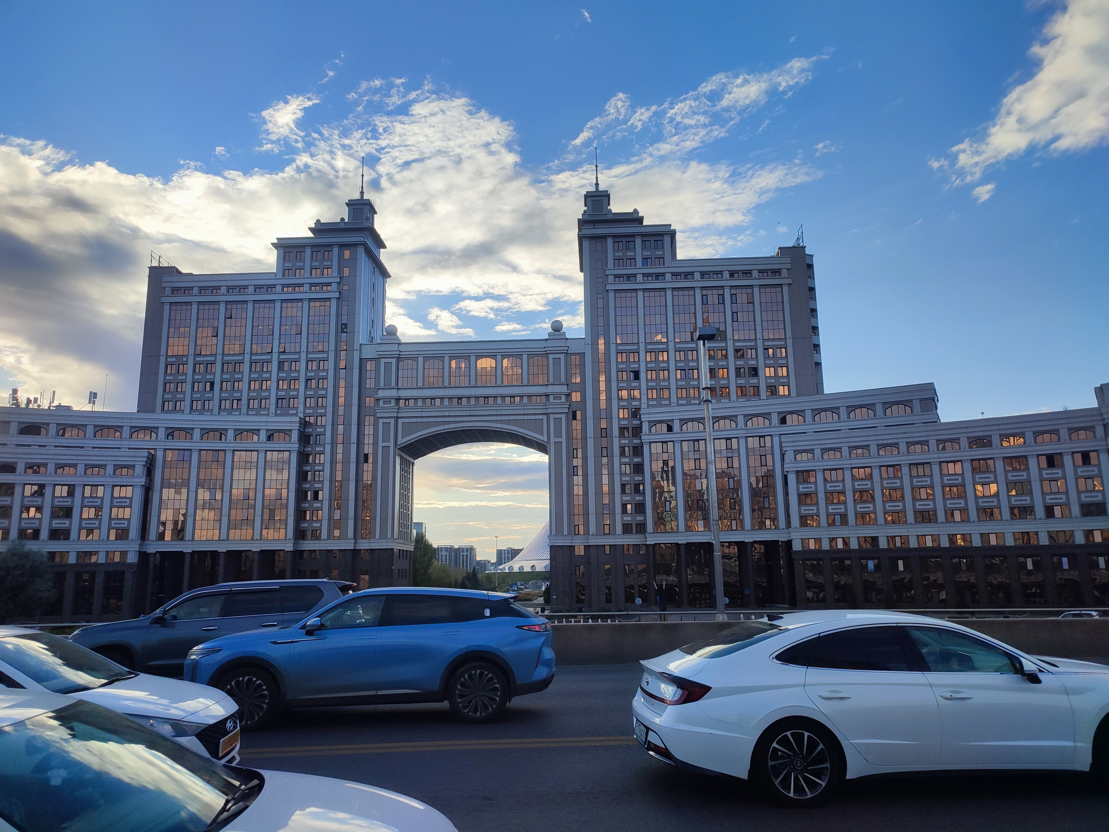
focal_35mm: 25
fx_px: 801
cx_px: 554
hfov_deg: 69.4
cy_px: 416
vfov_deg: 54.9
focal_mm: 6.04
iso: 50
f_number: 1.9
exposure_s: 1/836
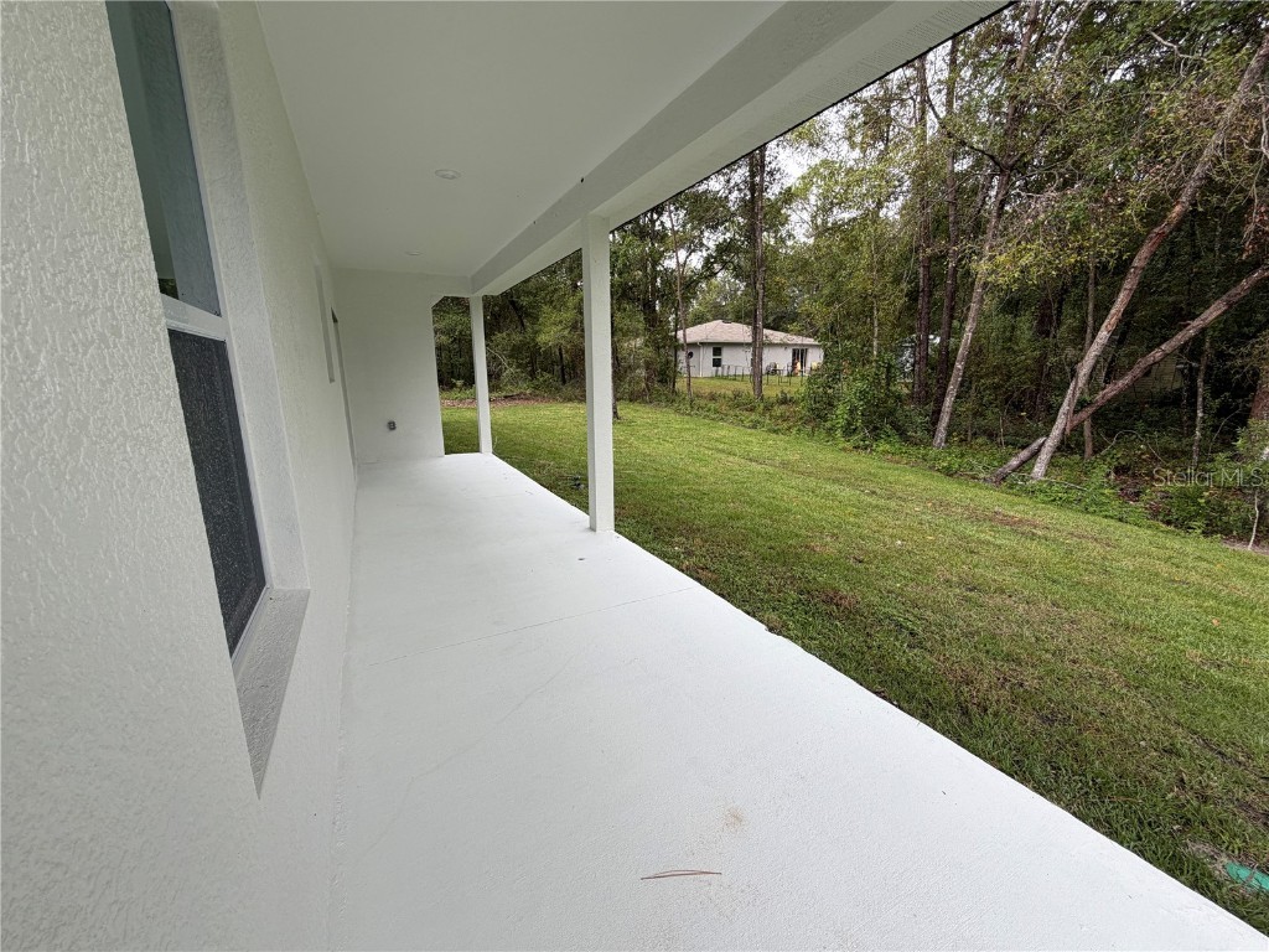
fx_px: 513
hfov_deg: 102.1
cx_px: 634
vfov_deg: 85.7
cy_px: 476
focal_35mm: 14
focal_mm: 2.22
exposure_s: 1/203
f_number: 2.2
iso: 40
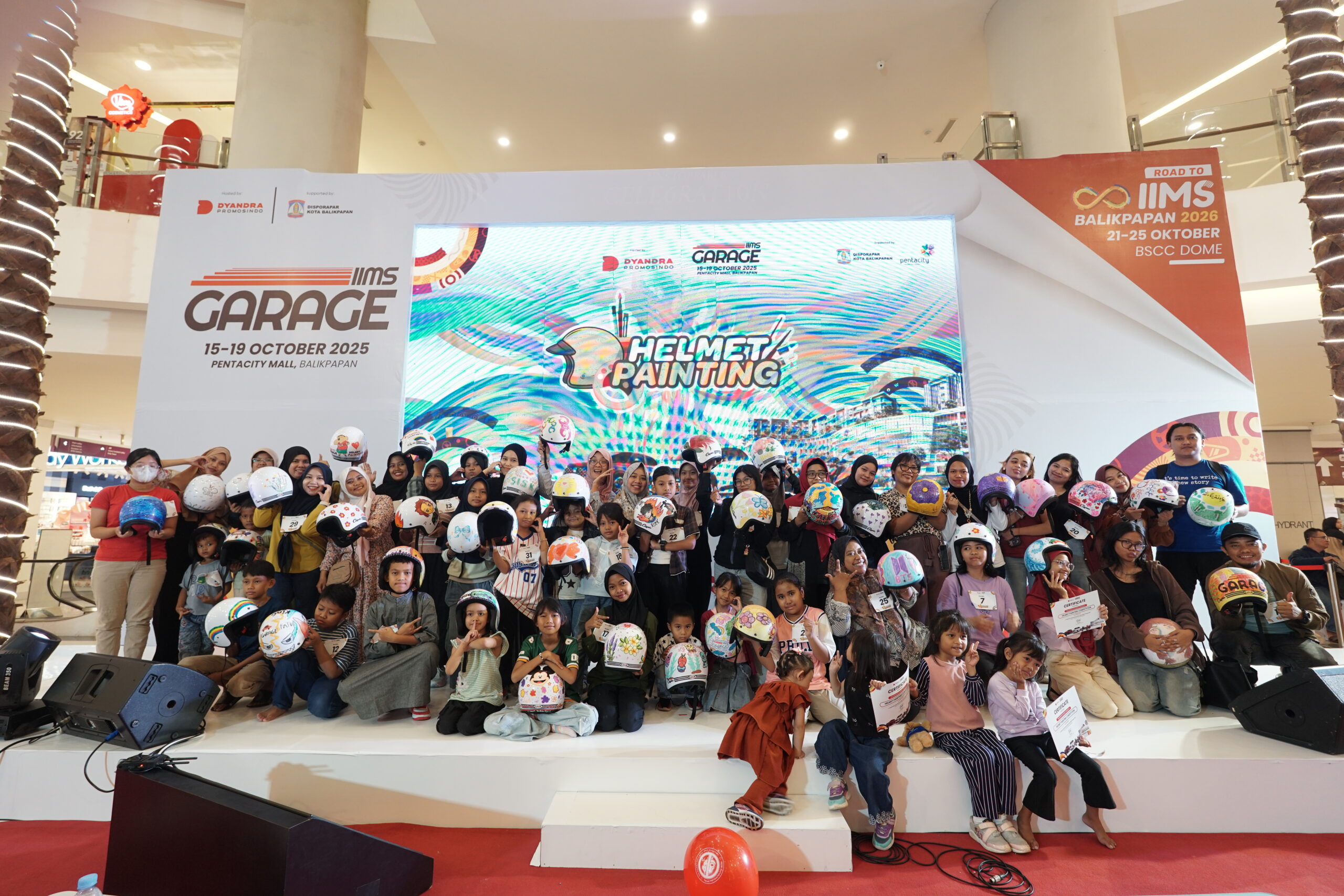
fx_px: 616
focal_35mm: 16
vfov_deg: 72.1
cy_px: 448
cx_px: 672
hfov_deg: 95.0
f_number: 3.2
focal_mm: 11
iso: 400
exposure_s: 1/50
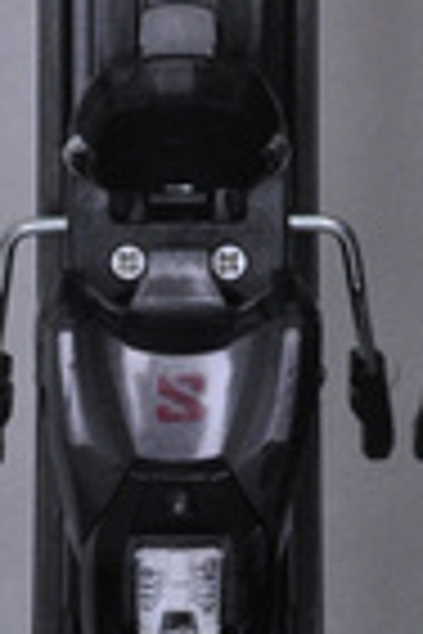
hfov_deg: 3.6
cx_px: 407
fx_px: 6750
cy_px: -256
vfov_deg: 5.3
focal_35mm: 383
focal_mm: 80
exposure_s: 1/125
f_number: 9.5
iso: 3200
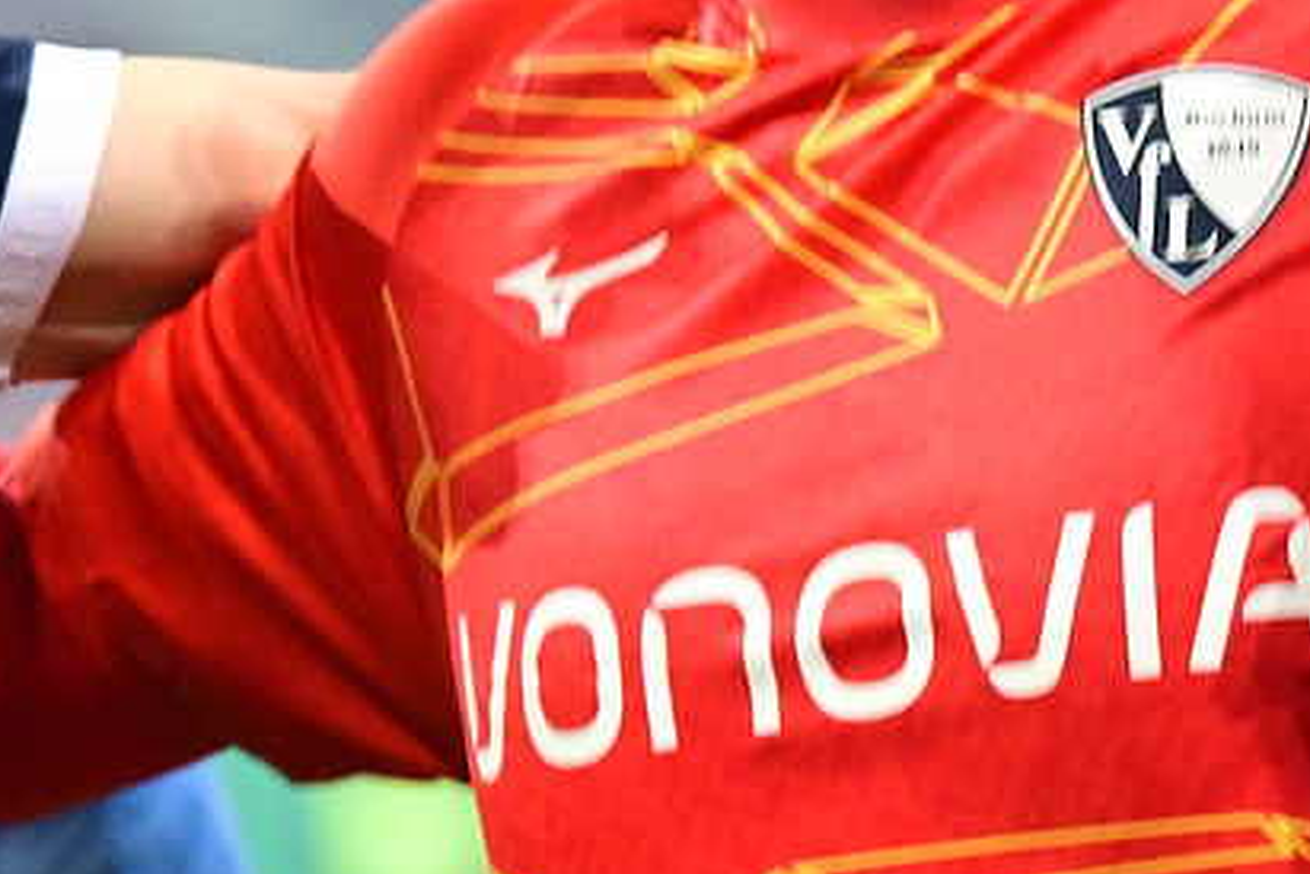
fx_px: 31874
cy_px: 896
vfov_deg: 1.6
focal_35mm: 876
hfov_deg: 2.3
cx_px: 2406
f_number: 4.8
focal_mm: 180
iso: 2500
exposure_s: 1/250
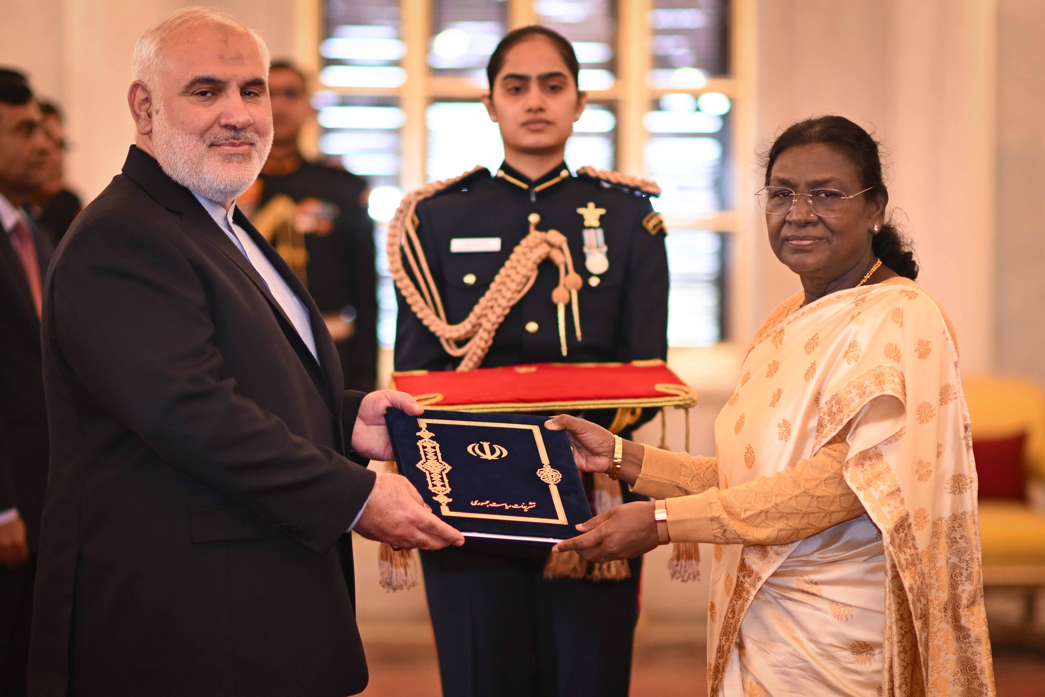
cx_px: 522
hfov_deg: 23.9
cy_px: 348
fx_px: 2467
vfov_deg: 16.1
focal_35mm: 85
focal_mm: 85
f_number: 1.6
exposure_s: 1/200
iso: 800
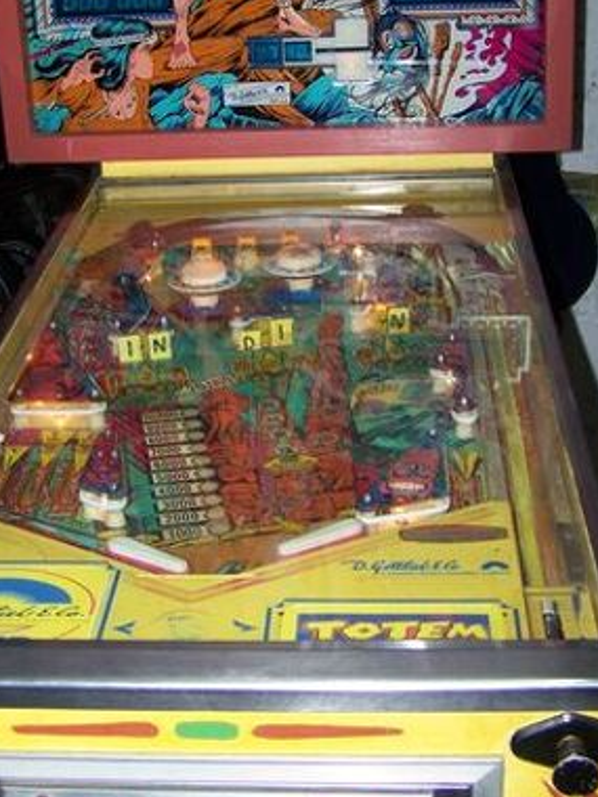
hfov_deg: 22.9
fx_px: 1474
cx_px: 252
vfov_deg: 30.2
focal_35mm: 64
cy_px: 313
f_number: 2.8
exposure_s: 1/60
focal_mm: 6.3
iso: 80
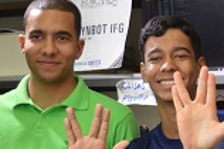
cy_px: 96
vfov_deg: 8.7
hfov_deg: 12.6
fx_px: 976
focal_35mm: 157
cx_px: 315
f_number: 4
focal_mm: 22
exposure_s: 1/60
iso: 400
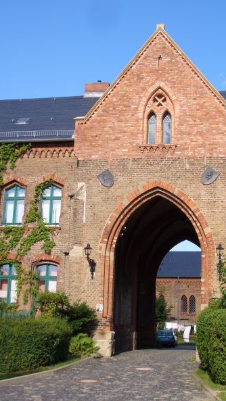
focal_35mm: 54
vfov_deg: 38.5
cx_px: 143
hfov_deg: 22.2
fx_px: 575
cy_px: 201
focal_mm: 8.2
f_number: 5
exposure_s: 1/200
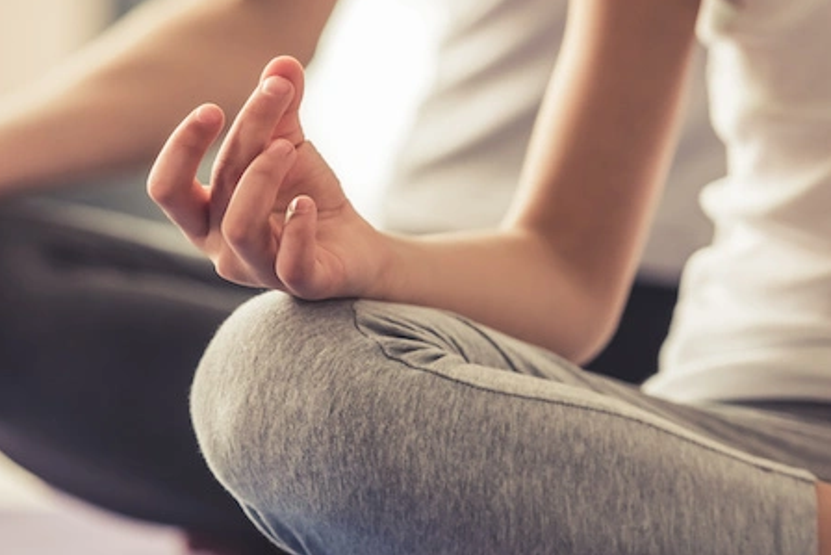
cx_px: 293
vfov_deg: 5.7
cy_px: 278
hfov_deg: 8.5
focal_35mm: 241
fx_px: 5565
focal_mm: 135
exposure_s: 1/250
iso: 800
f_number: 2.8
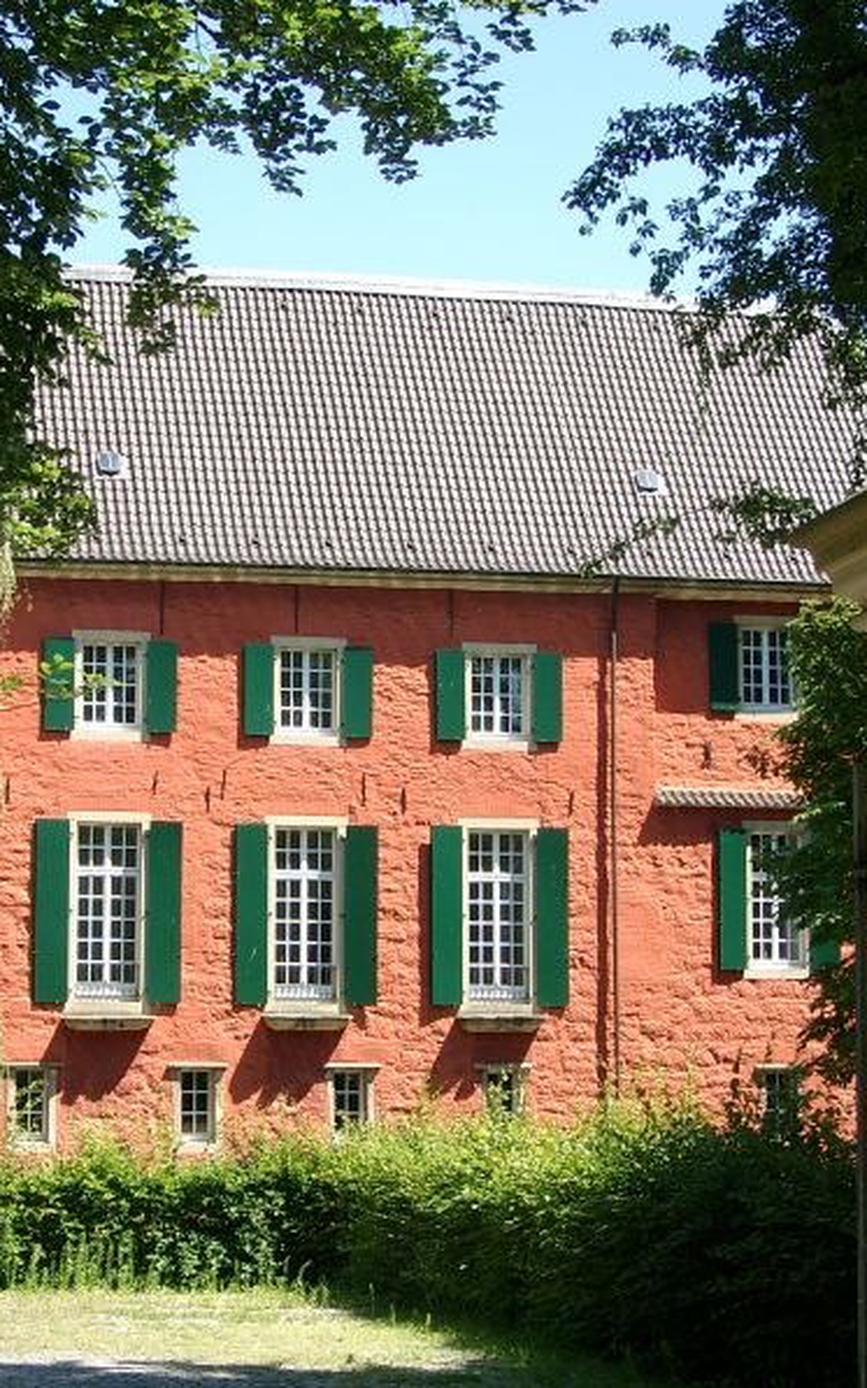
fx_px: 3063
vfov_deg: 25.5
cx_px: 314
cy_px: 695
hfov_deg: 16.1
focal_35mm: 81
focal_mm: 11.76
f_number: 4
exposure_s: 1/240
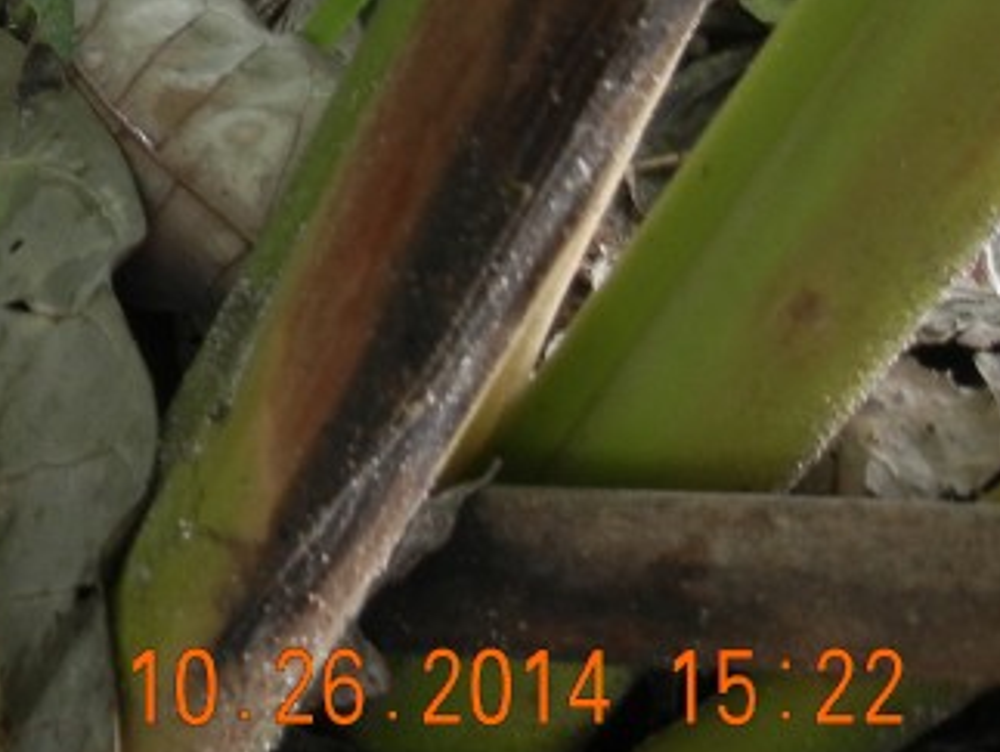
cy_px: -254
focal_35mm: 95
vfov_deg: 14.8
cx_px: -486
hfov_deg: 18.4
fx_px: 2747
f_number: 3.5
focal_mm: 5.4
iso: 160
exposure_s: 1/52.6
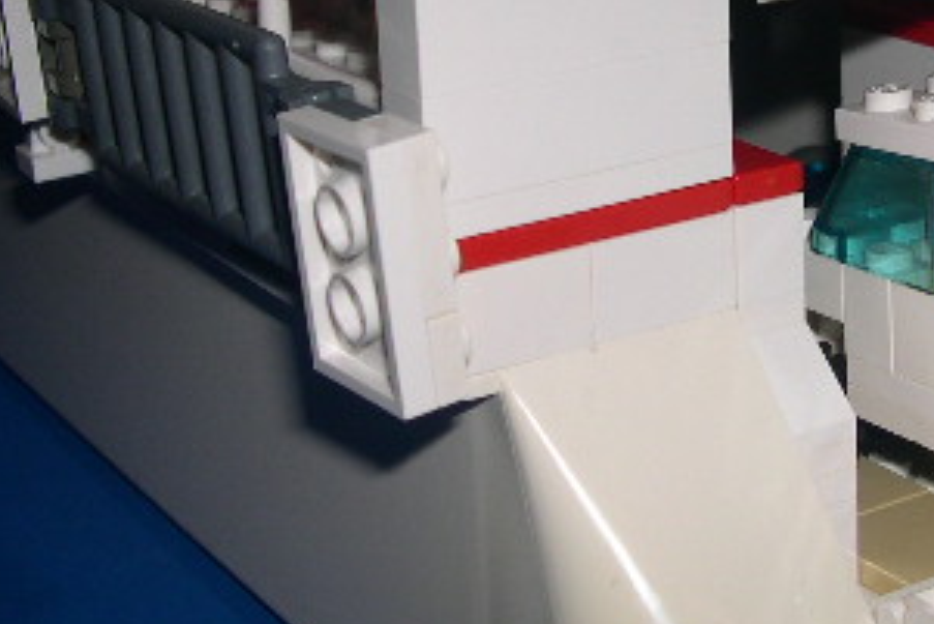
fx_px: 2180
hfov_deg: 24.0
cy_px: 96
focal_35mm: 84
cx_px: 664
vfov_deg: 16.1
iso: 100
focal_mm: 8
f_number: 7.6
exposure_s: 1/60
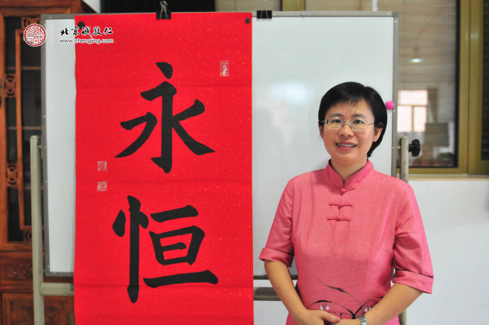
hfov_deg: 53.2
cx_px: 244
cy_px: 162
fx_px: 488
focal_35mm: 36
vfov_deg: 36.8
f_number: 2.8
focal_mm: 24
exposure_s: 1/320
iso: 1600
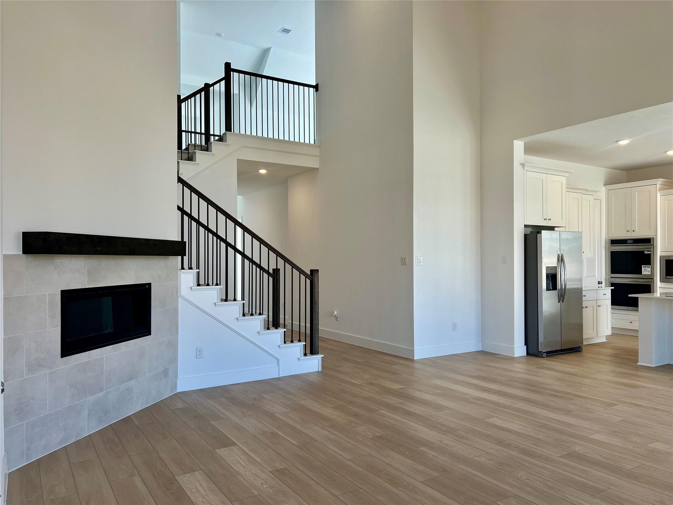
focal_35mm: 26
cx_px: 336
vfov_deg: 53.1
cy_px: 252
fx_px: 505
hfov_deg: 67.3
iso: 40
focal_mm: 5.7
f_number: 1.5
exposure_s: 1/152
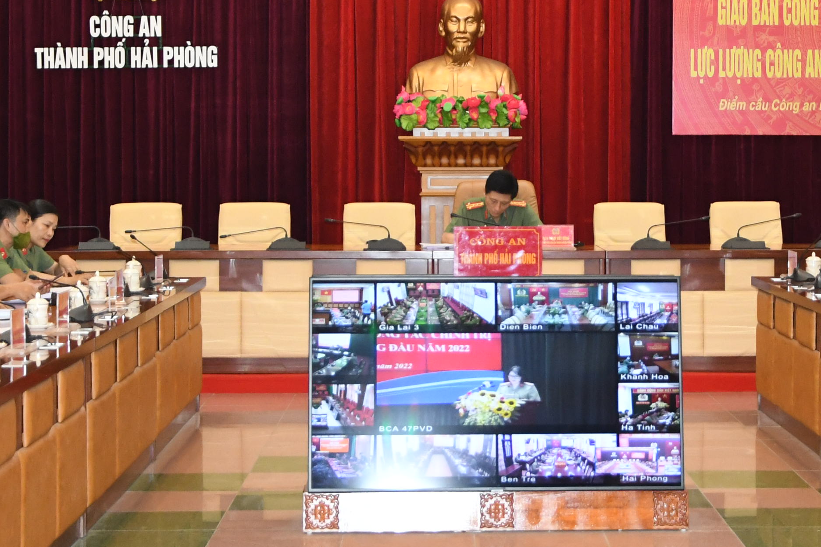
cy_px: 171
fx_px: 1984
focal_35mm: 87
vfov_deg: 15.7
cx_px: 508
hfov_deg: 23.3
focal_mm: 26
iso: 2500
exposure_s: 1/200
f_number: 4
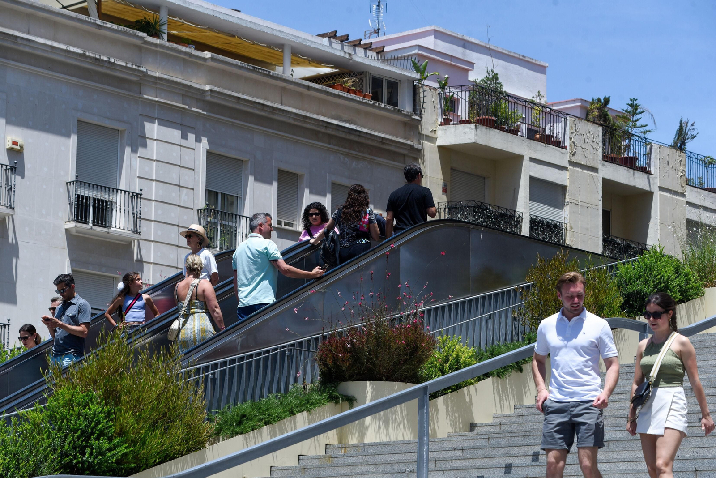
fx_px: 2188
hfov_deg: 18.6
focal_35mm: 110
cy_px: 239
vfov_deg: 12.5
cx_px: 358
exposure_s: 1/800
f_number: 6.3
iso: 200
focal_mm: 110
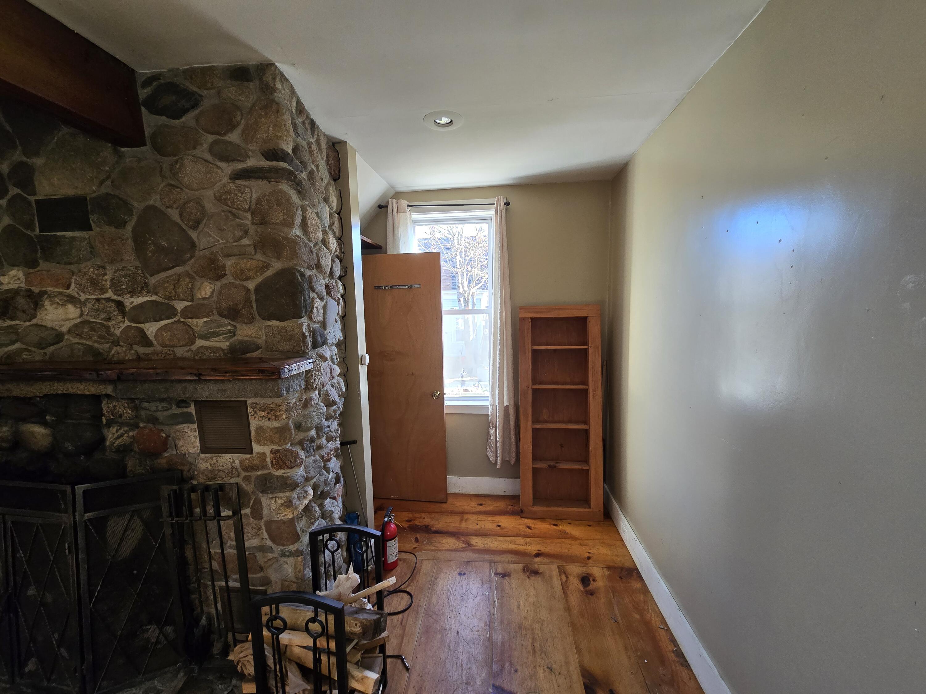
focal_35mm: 13
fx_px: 348
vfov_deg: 89.9
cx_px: 463
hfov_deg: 106.2
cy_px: 347
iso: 160
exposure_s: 1/60
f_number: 2.2
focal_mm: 2.2
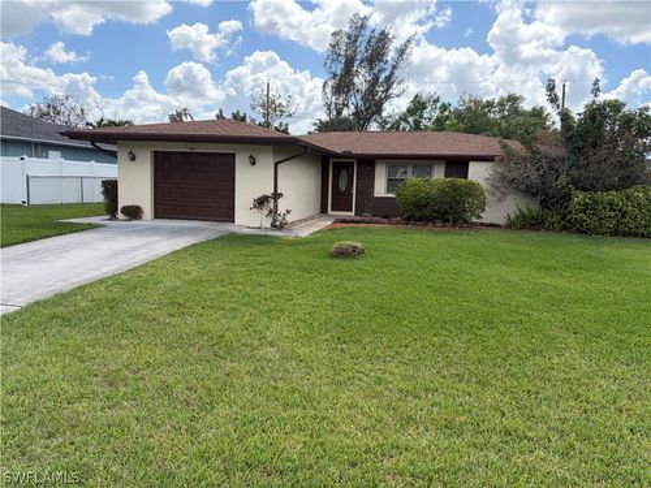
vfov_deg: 53.1
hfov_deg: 67.3
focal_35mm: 26
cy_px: 244
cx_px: 326
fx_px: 489
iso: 64
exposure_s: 1/2364
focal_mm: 5.96
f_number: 1.6
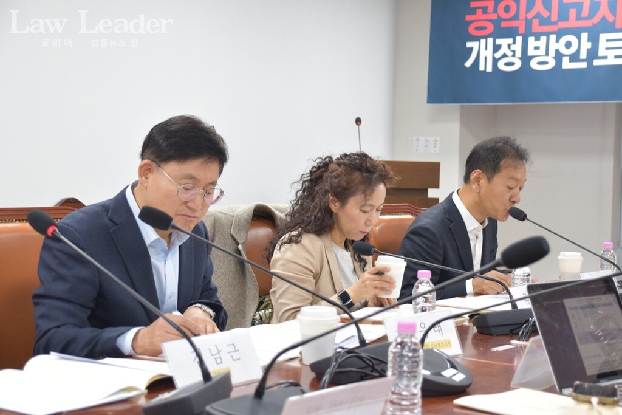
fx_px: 1140
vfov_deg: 20.6
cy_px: 208
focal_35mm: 66
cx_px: 311
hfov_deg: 30.5
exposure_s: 1/20
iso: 500
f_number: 4.8
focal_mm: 44
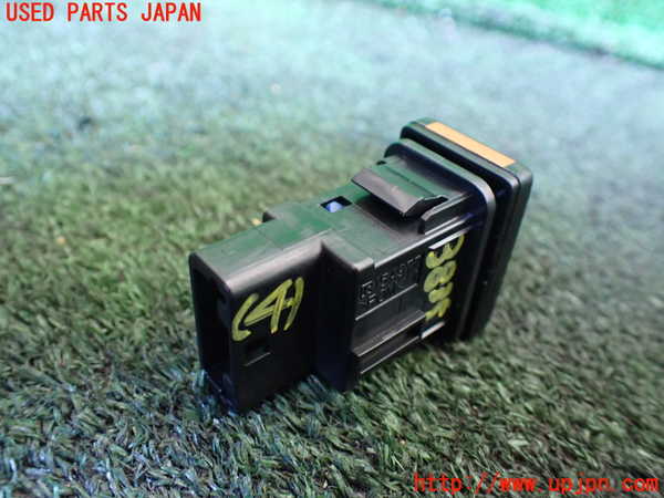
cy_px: 249
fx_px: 575
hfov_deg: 60.0
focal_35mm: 30
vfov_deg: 46.8
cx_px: 332
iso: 1000
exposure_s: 1/30
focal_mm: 5.4
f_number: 2.3
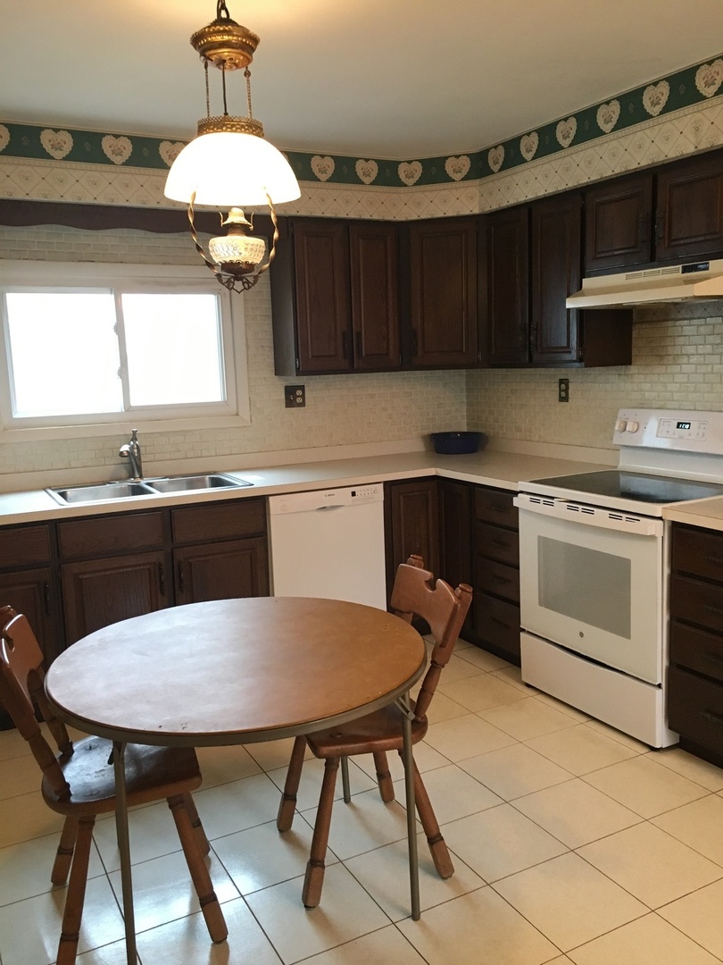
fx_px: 808
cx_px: 362
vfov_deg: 61.7
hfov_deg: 48.2
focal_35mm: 29
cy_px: 482
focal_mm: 4.15
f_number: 2.2
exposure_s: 1/30
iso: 160
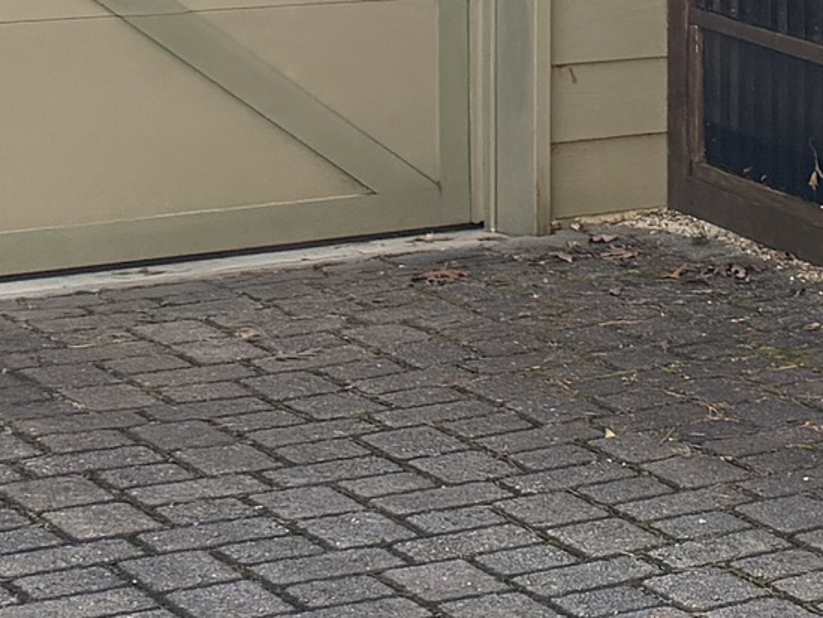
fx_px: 3187
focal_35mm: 134
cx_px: 2213
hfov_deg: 11.2
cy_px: -238
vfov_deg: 10.8
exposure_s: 1/555
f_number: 1.78
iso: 100
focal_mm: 6.76
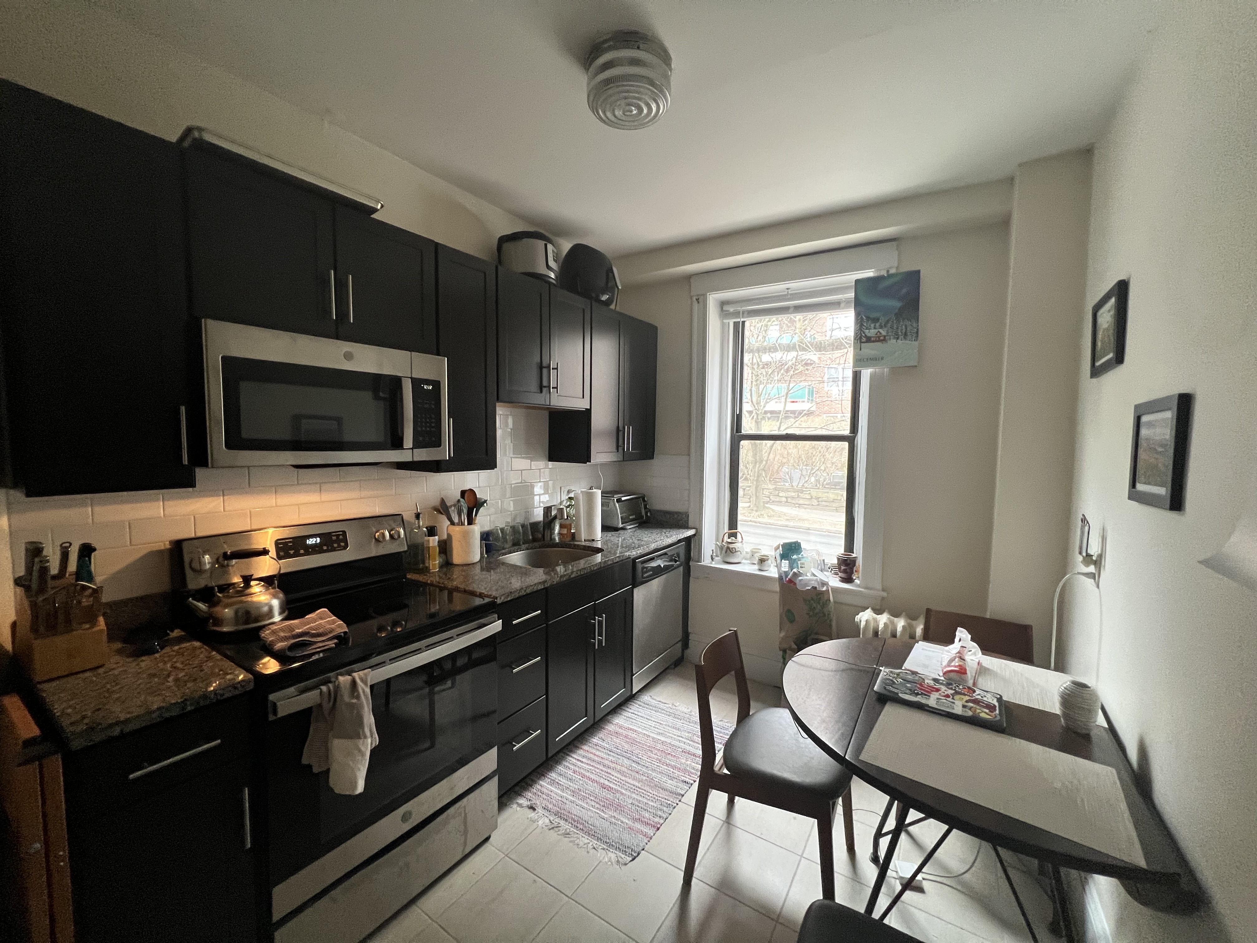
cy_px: 472
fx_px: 472
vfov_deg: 89.9
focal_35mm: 13
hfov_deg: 106.2
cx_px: 628
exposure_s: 1/60
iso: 320
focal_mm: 1.57
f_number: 1.8
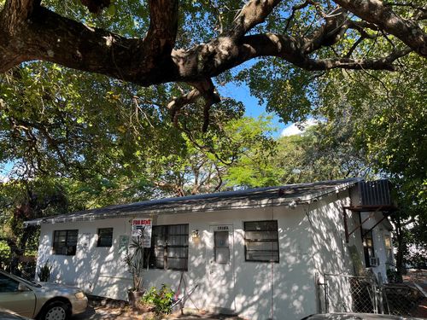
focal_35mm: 26
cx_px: 214
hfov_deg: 67.3
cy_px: 160
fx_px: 321
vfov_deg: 53.1
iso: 50
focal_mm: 5.1
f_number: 1.6
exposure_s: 1/428
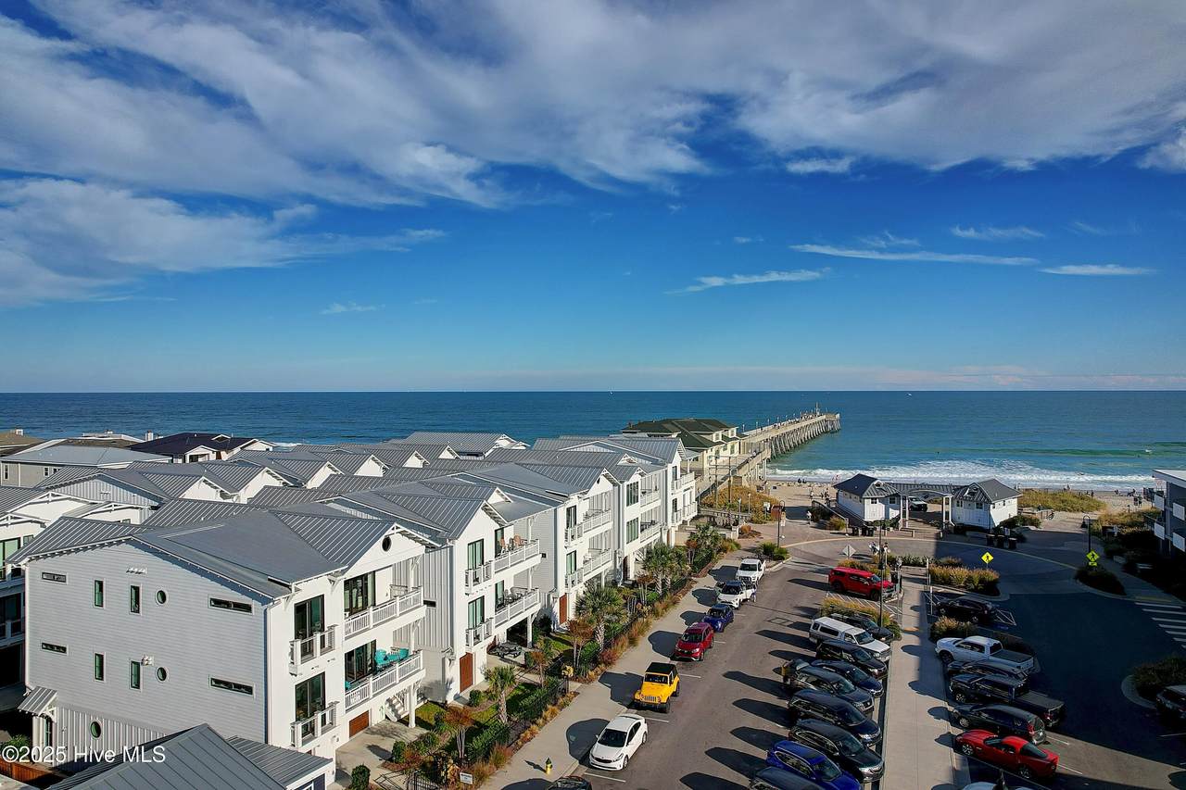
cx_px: 593
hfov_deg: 78.6
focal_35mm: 22
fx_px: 725
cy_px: 395
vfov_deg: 57.2
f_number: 2.8
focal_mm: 8.4
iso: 120
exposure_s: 1/1000
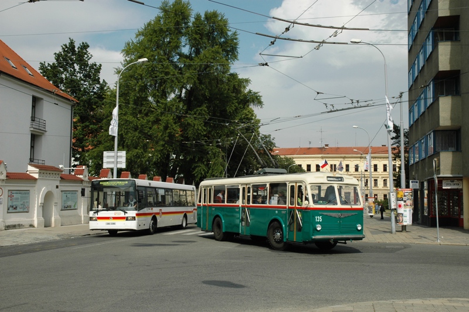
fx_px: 527
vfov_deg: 33.0
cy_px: 156
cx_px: 234
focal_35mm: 40
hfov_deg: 48.0
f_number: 6.3
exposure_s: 1/1250
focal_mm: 27
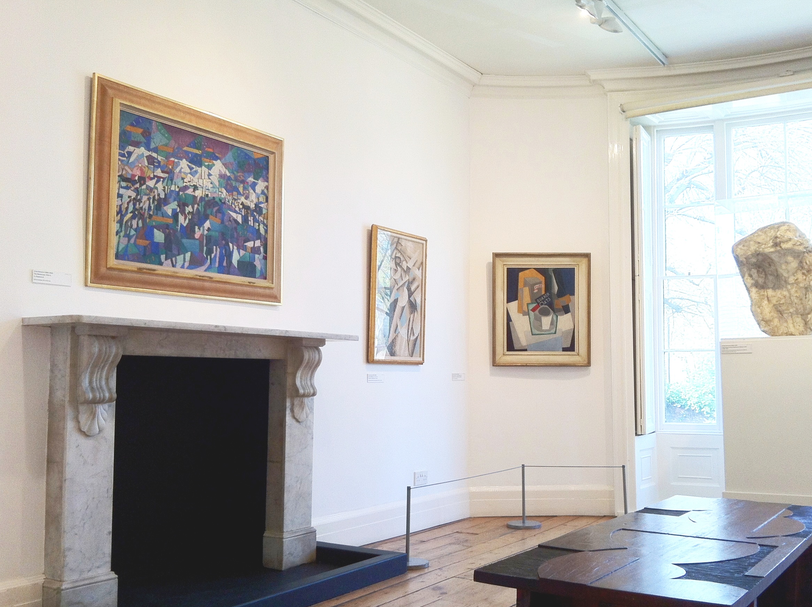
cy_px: 326
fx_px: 913
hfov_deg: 47.9
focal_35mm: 39
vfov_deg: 36.7
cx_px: 446
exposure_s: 1/20
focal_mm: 3.85
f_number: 2.8
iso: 80
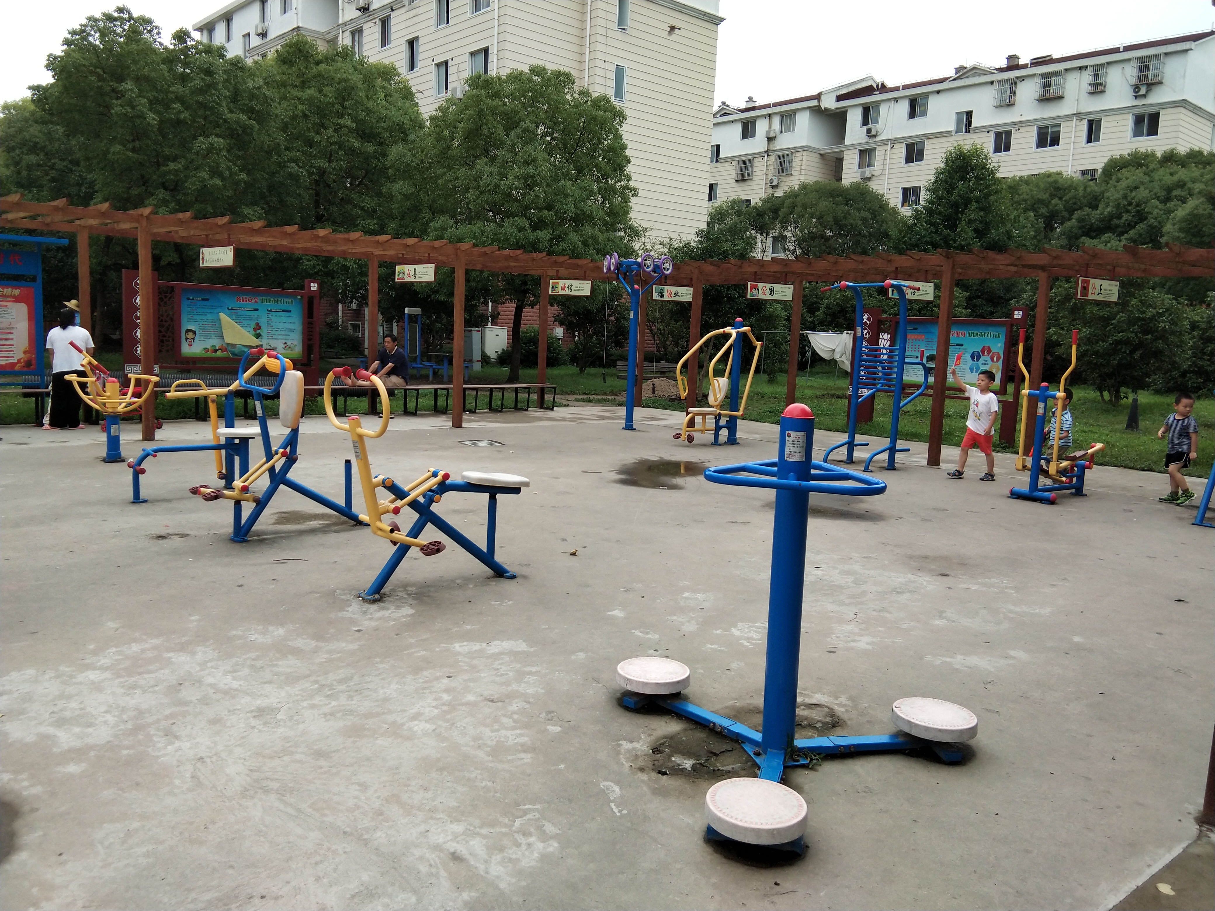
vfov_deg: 45.4
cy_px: 456
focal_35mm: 31
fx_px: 1088
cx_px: 608
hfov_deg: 58.4
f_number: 2.2
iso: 50
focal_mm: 3.69
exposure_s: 1/477
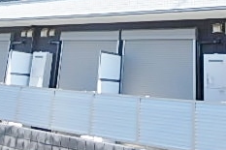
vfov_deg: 19.7
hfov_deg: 33.4
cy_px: -72
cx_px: 117
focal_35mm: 60
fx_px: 376
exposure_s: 1/400
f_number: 3.5
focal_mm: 3.7
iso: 125
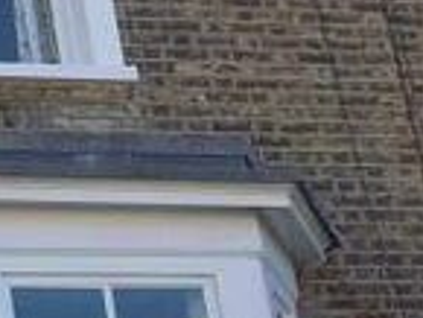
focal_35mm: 106
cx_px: -388
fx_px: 1296
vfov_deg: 13.7
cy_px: 334
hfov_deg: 15.4
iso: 100
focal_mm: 4
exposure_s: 1/400
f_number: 3.1
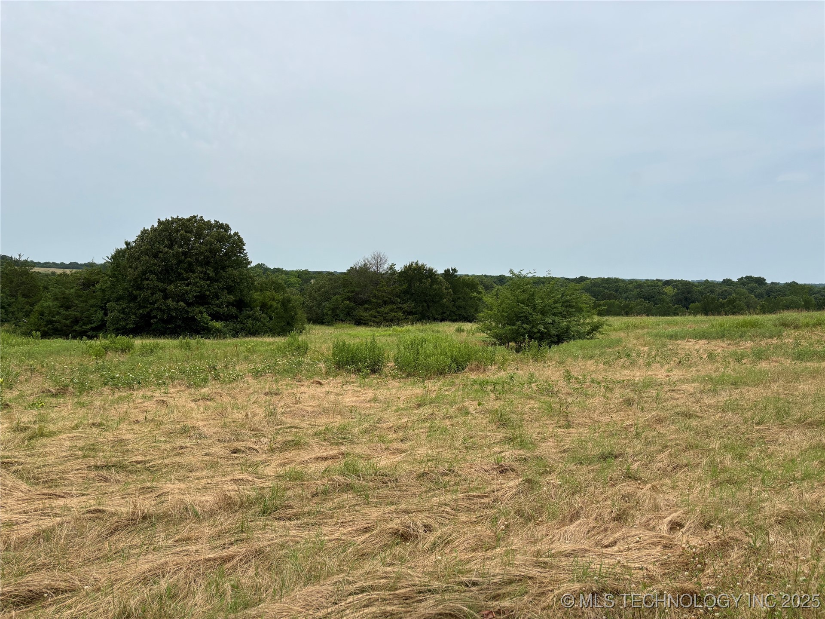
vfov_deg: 53.1
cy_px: 310
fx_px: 620
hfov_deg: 67.3
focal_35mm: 26
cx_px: 412
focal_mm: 5.96
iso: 50
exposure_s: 1/4854
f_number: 1.6
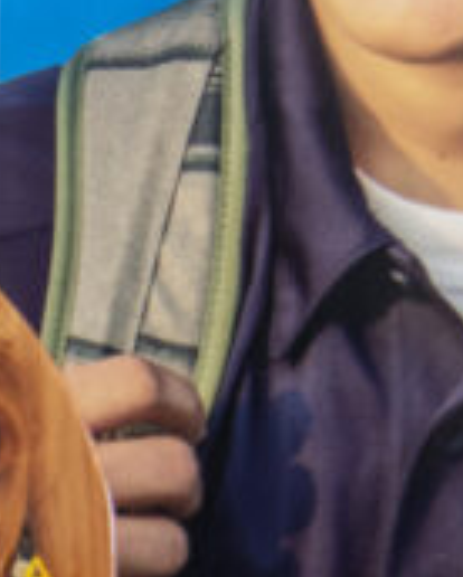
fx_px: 3437
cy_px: 849
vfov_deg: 9.4
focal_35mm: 201
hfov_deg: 7.5
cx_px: -330
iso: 320
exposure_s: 1/10
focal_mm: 36
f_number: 6.3
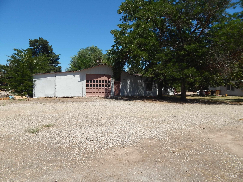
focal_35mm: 23
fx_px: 161
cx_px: 122
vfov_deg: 58.9
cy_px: 91
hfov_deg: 73.9
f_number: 6
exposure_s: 1/500
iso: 125
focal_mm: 4
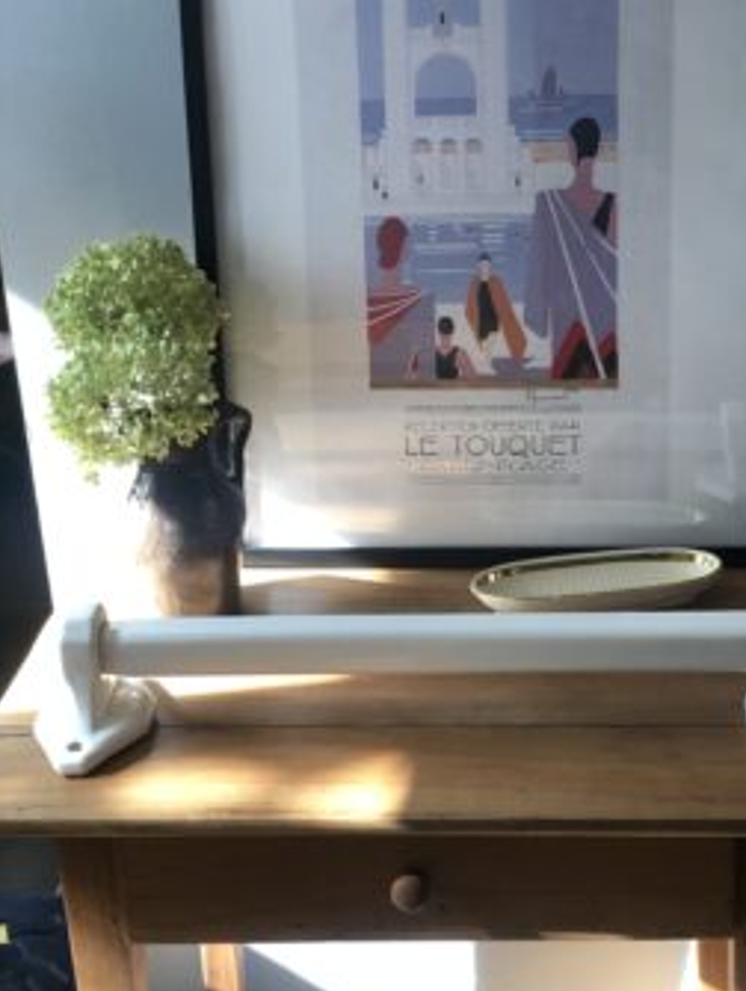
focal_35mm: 62
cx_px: 438
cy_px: 473
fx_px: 1778
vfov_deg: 31.2
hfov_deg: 23.7
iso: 64
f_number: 2.4
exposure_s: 1/60
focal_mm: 6
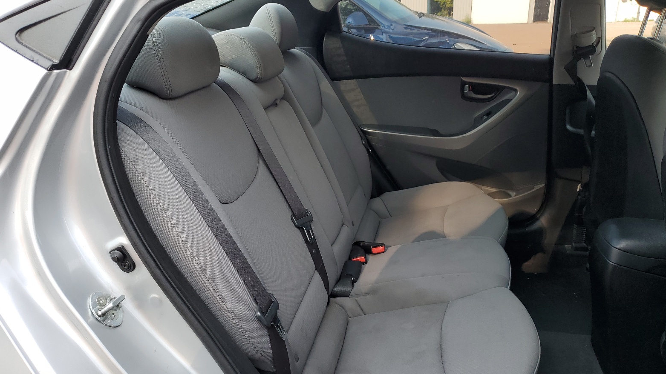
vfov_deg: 40.0
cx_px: 331
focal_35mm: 29
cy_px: 221
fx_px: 512
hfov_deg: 66.1
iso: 50
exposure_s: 1/294
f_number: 1.5
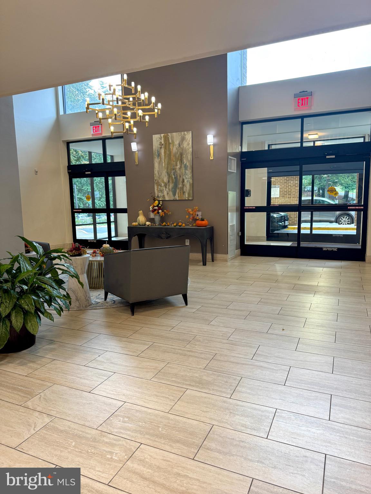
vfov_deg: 71.6
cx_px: 186
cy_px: 247
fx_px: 343
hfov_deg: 56.8
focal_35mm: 24
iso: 125
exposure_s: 1/60
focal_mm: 6.76
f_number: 1.78
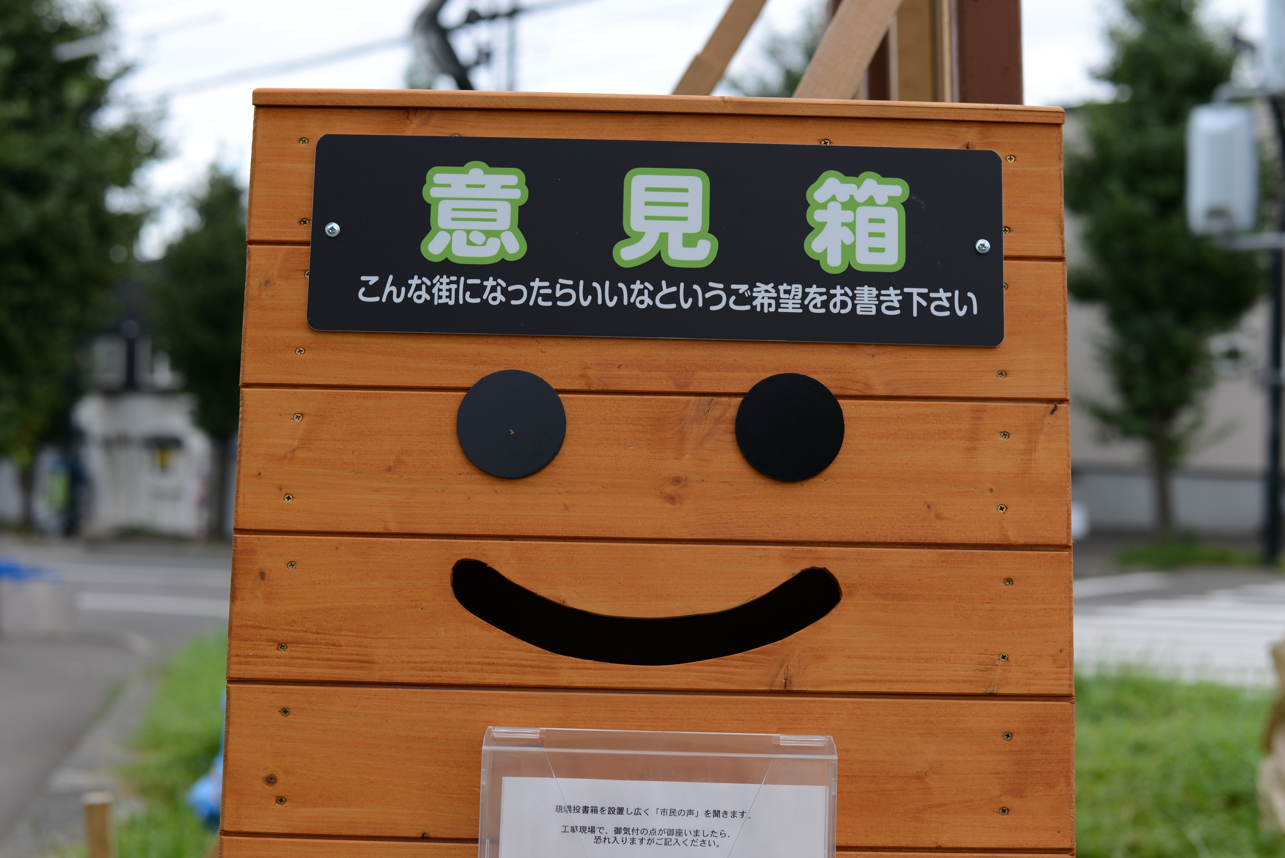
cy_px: 429
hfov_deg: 39.6
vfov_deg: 27.0
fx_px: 1785
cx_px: 642
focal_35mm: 50
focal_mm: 50
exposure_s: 1/320
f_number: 4
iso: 100
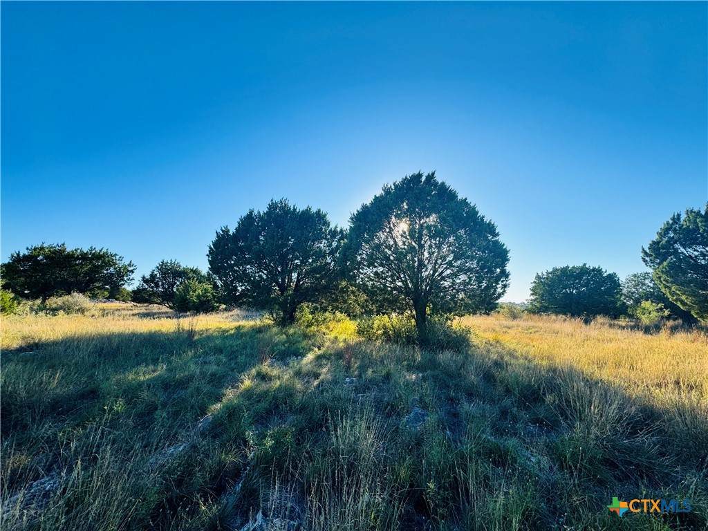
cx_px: 354
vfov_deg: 85.7
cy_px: 266
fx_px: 286
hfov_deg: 102.1
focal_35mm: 14
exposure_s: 1/1094
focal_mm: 2.22
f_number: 2.2
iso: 50
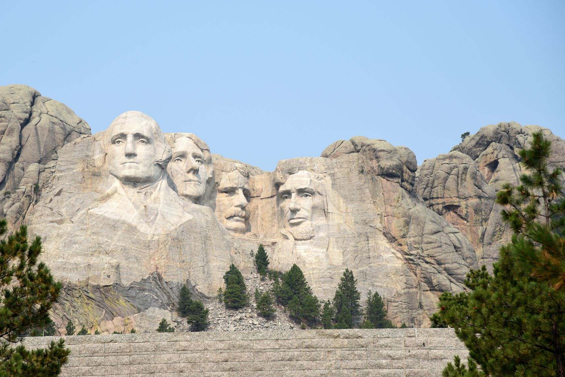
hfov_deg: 14.1
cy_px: 193
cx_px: 237
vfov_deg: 9.5
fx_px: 2276
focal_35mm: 145
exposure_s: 1/500
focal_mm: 120
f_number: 5.6
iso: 100
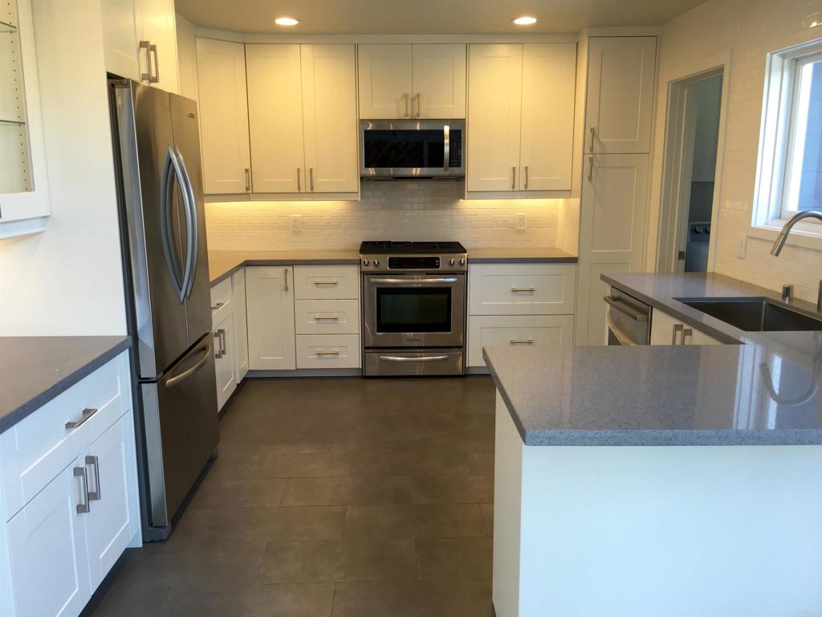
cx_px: 411
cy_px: 308
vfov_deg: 48.2
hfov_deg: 61.7
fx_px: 689
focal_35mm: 29
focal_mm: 4.15
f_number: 2.2
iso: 32
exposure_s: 1/50
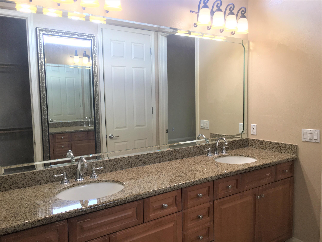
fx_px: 270
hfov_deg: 61.7
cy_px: 121
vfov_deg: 48.2
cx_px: 161
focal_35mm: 29
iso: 32
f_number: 2.2
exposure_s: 1/60
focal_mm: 4.15
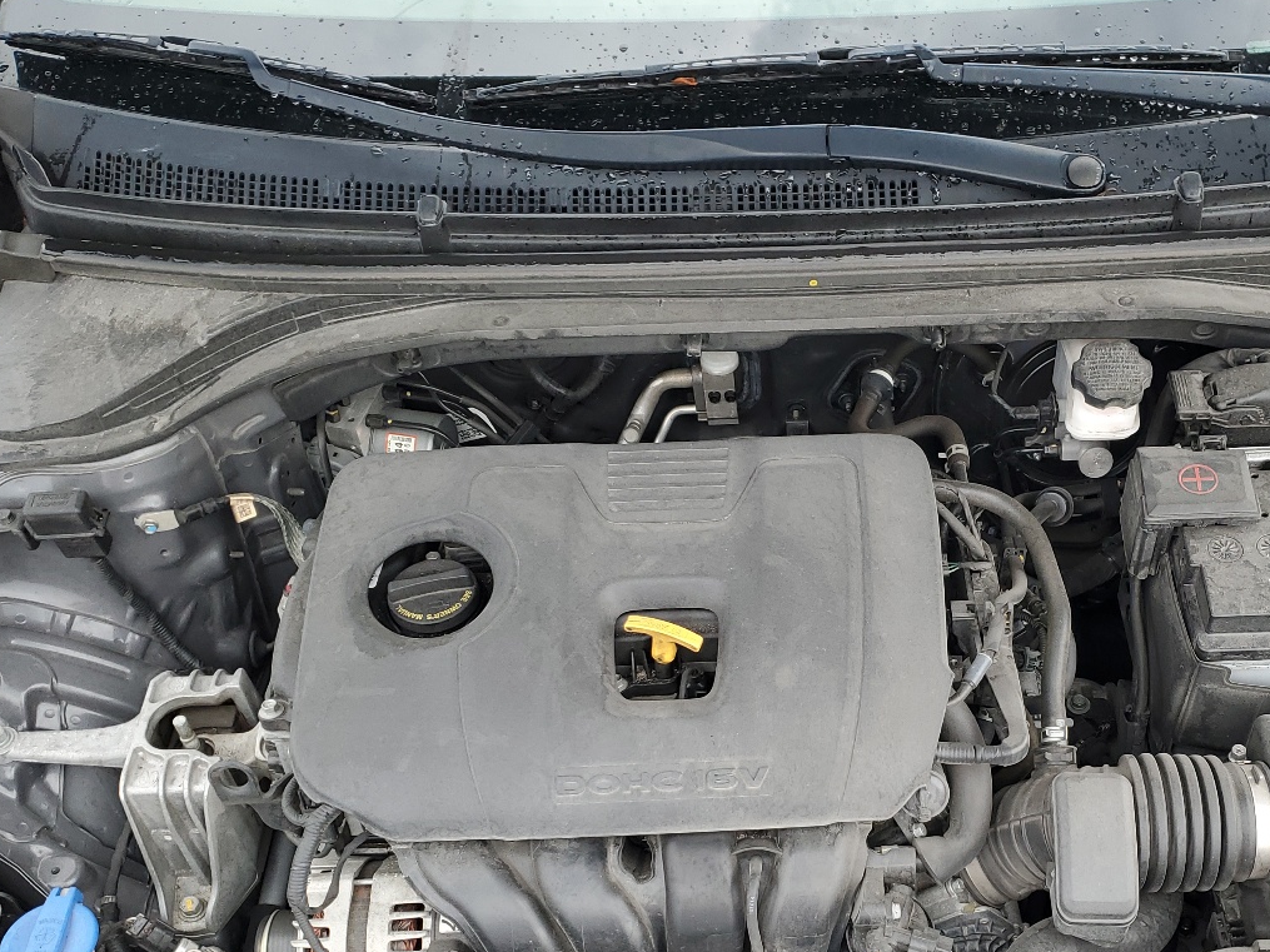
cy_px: 736
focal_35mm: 41
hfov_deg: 45.2
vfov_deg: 34.3
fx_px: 1504
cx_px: 823
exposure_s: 1/169
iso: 50
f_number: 1.5
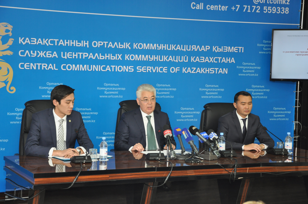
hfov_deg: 26.0
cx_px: 154
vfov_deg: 17.4
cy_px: 102
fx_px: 667
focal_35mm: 78
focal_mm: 52
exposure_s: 1/60
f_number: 5
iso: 800
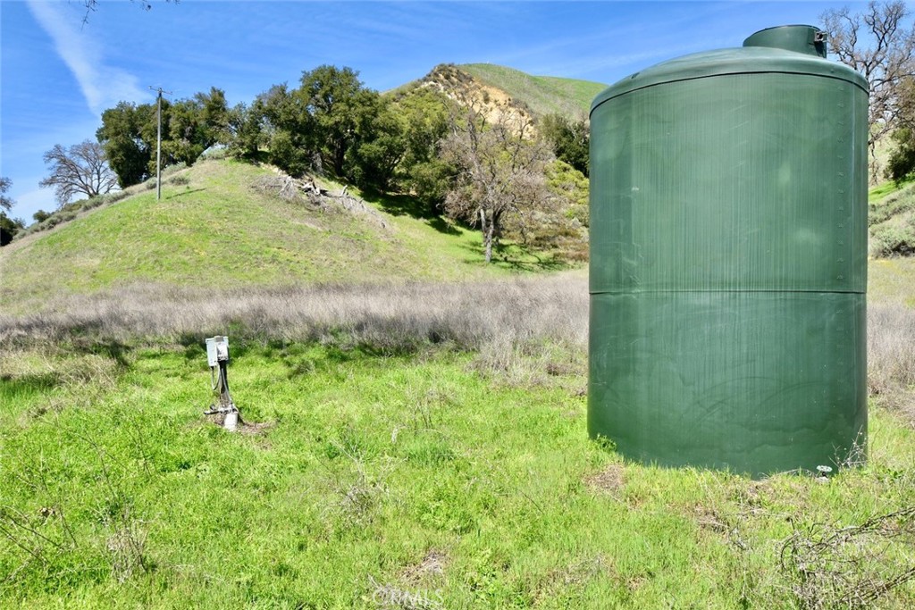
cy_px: 305
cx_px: 458
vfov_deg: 43.6
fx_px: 763
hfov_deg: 61.9
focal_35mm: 30
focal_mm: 20
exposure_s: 1/320
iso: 400
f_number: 10
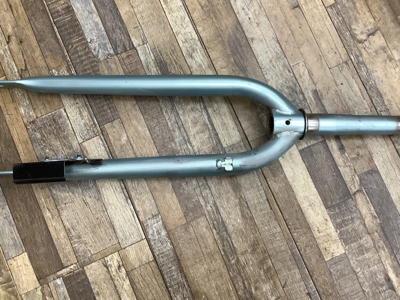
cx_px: 205
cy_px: 130
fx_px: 439
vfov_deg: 37.7
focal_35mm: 38
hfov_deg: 49.0
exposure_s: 1/50
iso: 100
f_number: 2.4
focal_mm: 3.3
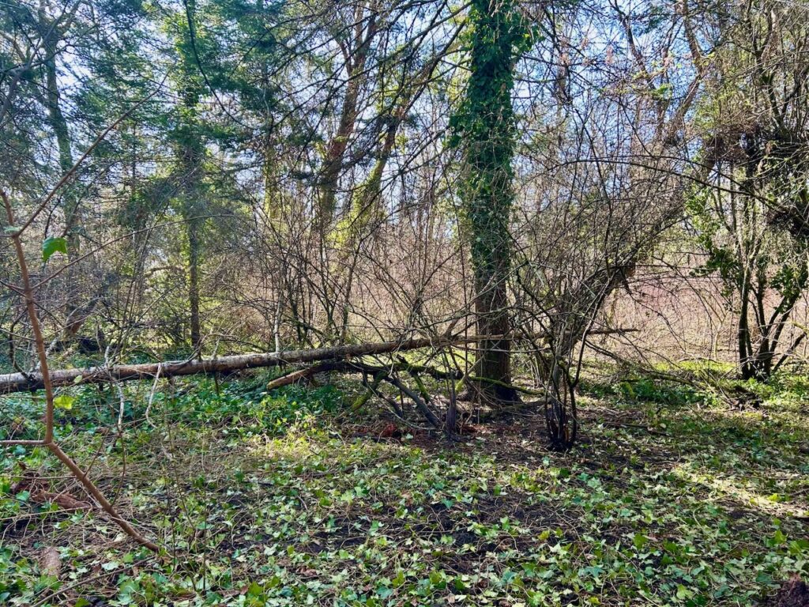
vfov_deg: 53.1
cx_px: 404
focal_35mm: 26
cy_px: 304
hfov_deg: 67.3
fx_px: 608
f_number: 1.5
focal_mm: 5.7
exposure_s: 1/130
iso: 32
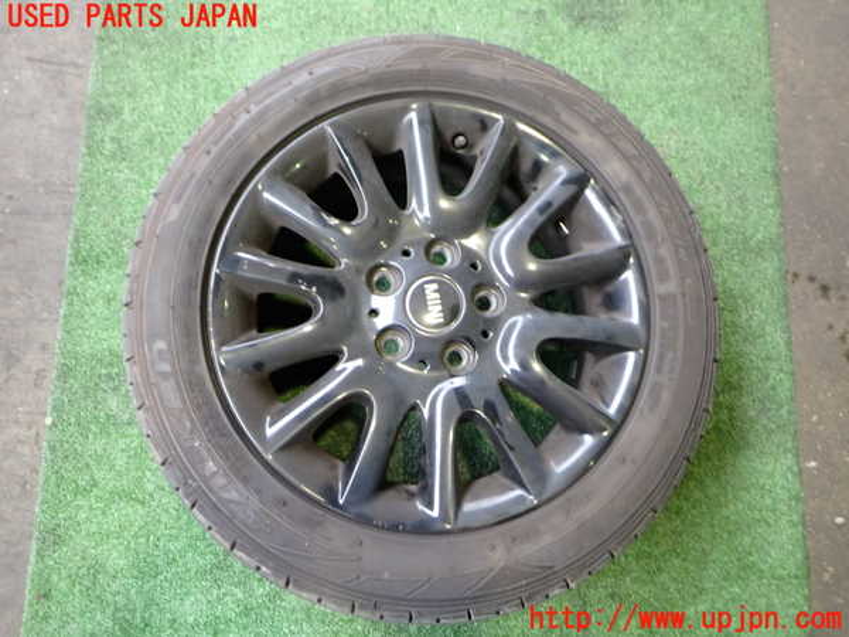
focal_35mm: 30
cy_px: 318
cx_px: 424
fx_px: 736
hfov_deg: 60.0
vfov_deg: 46.8
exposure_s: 1/30
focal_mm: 5.4
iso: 400
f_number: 2.3
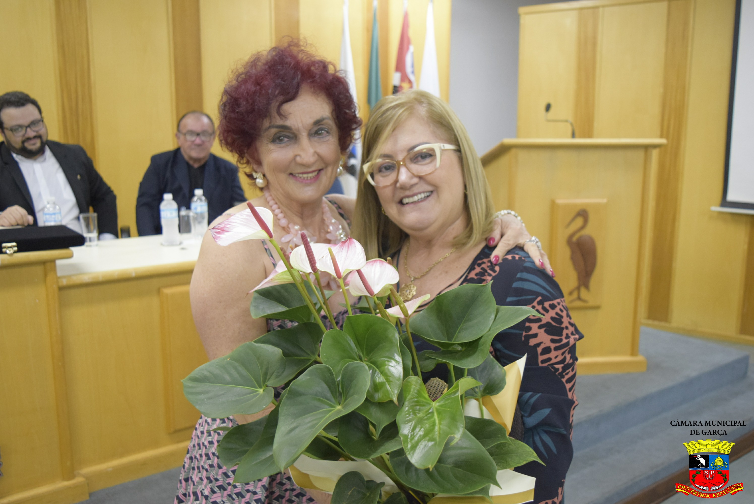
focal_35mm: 33
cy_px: 252
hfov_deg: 57.2
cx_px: 377
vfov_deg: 40.0
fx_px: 692
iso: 2500
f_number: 4
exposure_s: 1/160
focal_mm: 22
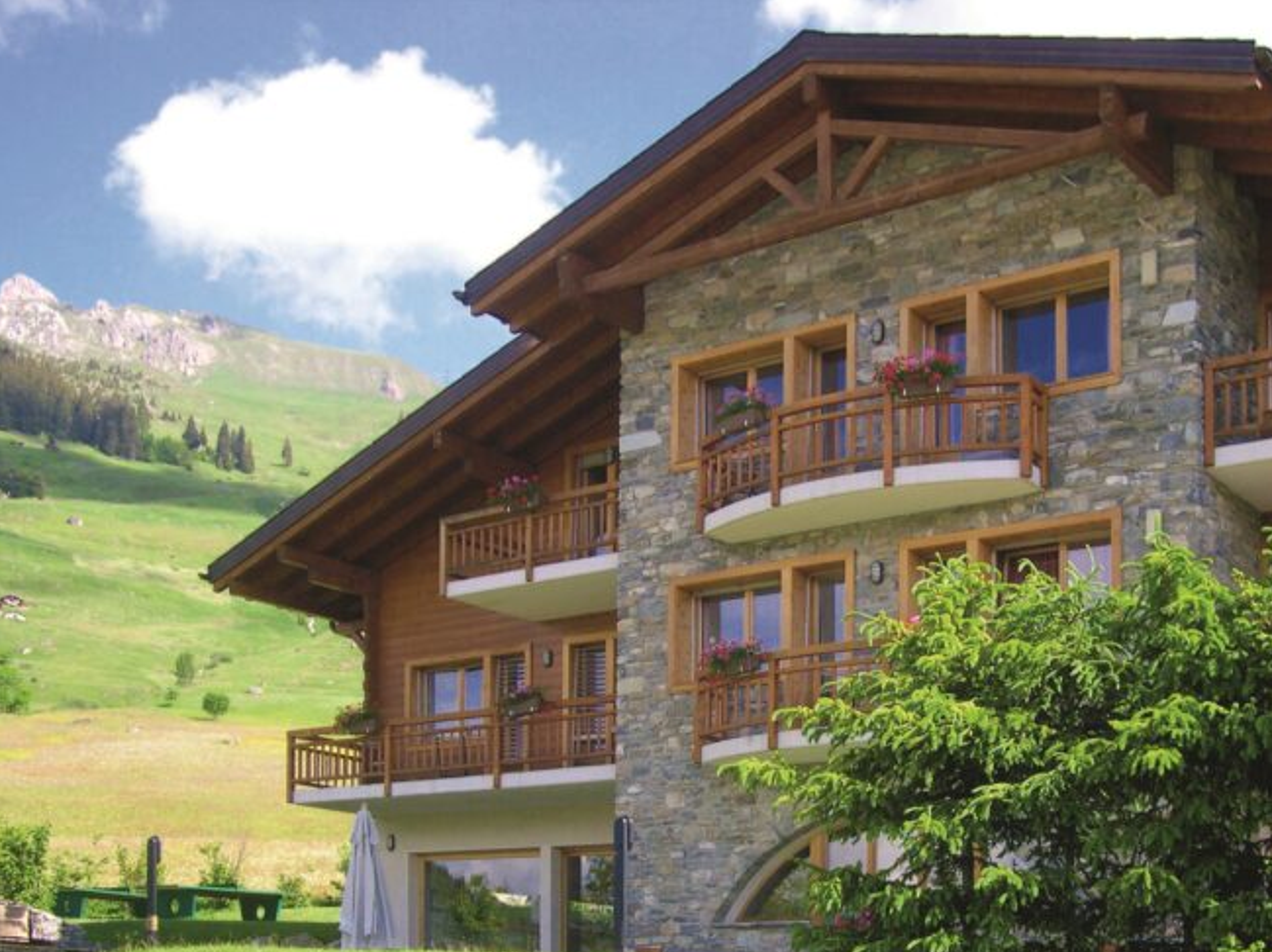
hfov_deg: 41.9
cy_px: 560
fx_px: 1653
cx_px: 747
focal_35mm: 45
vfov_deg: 32.1
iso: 100
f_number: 2.8
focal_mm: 8
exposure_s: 1/448
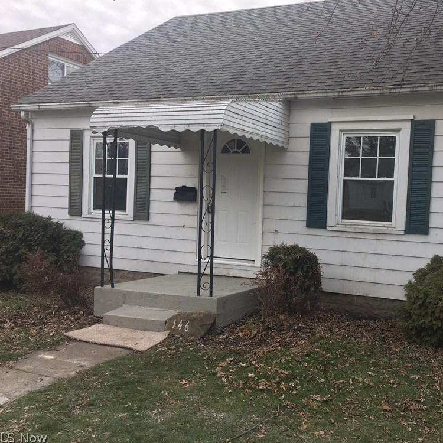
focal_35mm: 35
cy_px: 221
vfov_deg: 47.2
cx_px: 288
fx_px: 507
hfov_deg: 46.6
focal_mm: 4.15
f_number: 2.2
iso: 25
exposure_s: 1/169
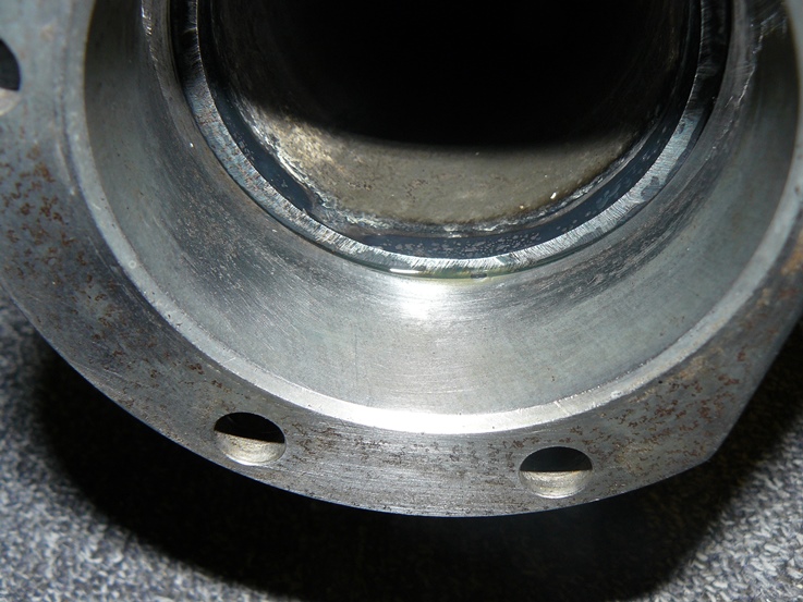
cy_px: 301
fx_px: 835
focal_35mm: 36
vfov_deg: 39.7
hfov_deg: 51.3
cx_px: 402
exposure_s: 1/30
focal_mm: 6
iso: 100
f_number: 4
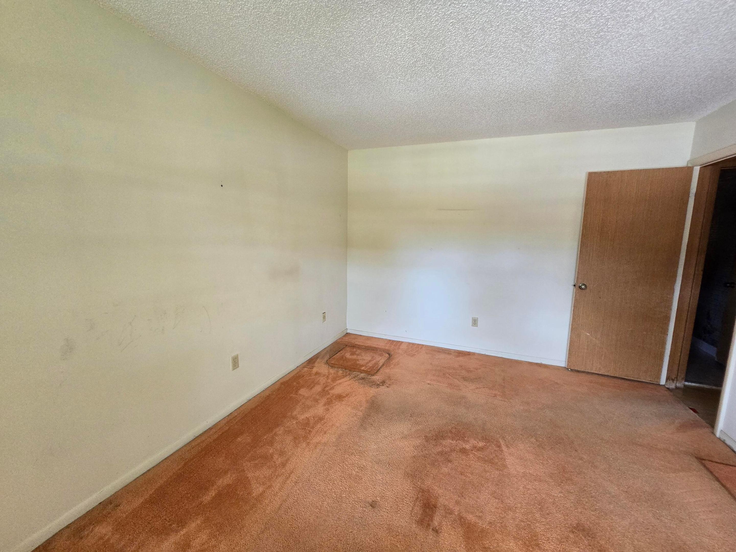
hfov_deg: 106.2
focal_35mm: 13
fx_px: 276
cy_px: 276
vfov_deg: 89.9
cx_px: 368
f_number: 2.2
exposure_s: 1/100
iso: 250
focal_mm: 2.2
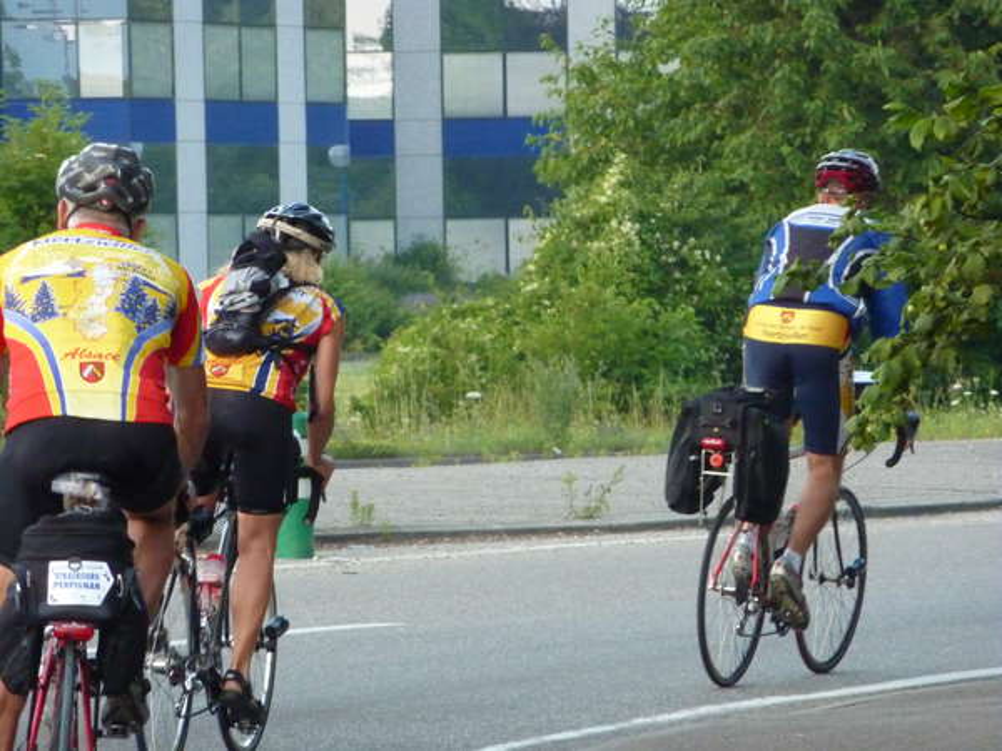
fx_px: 8684
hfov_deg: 6.6
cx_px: 501
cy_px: 376
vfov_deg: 5.0
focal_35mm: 300
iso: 800
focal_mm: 49.2
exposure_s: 1/200
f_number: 4.9
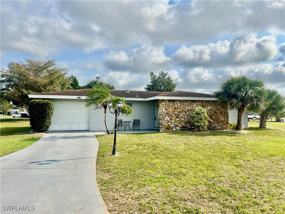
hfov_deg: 67.3
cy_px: 107
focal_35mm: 26
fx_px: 214
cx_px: 142
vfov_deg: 53.1
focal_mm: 5.7
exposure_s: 1/6211
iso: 50
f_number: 1.5
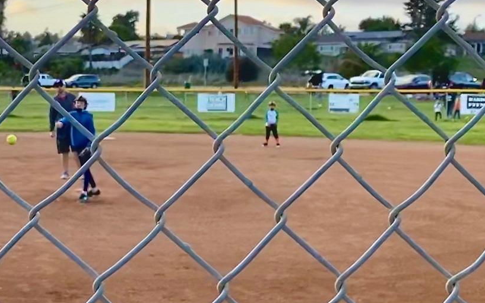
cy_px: 134
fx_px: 899
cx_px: 55
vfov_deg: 19.1
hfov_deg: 29.1
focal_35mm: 68
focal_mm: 4.25
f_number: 1.8
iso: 32
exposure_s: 1/698
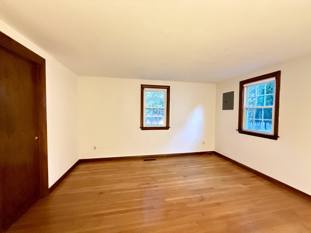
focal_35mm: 14
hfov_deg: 102.1
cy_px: 116
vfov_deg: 85.7
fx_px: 126
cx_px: 156
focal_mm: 2.22
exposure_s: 1/60
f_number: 2.2
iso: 1250
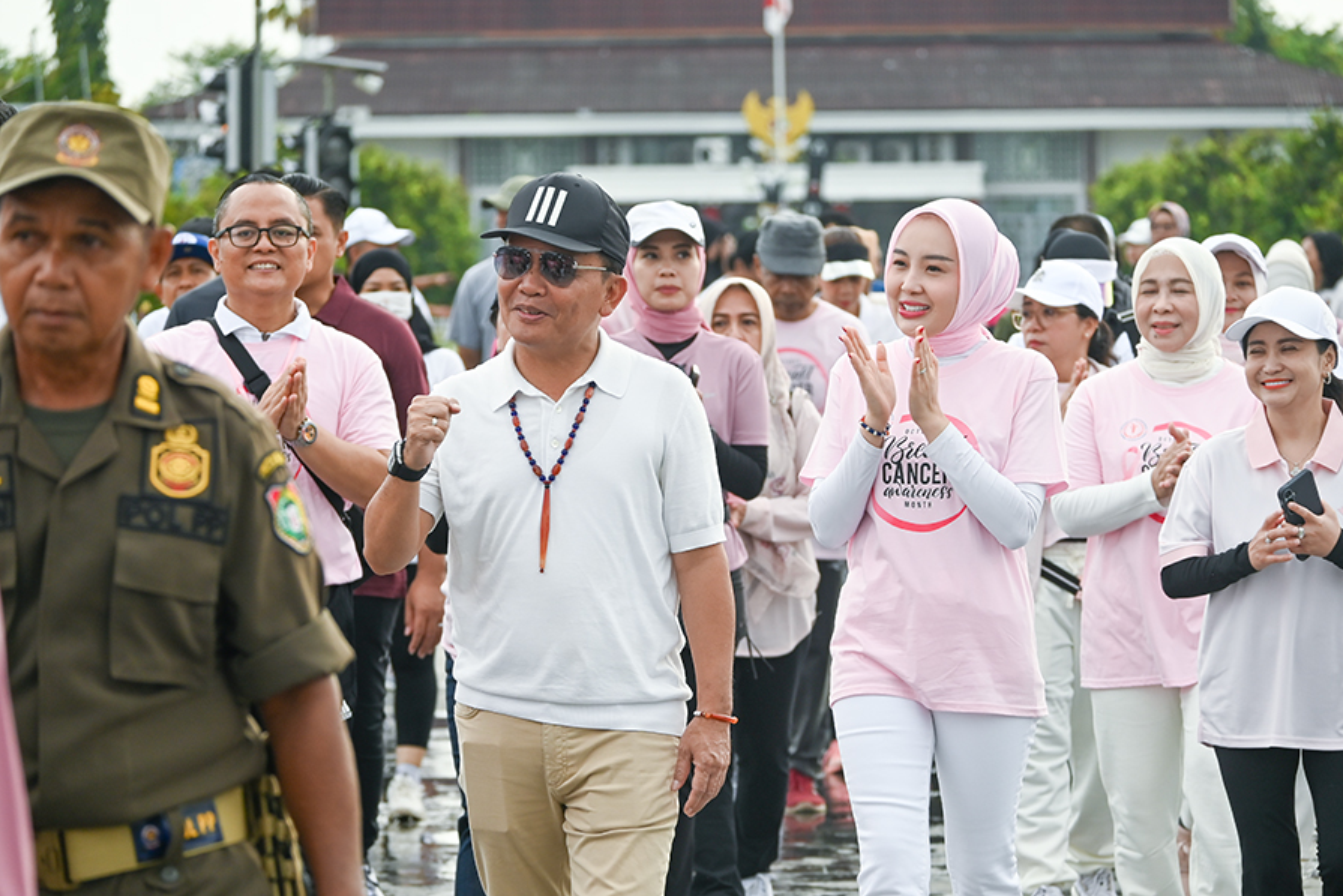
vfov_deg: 6.7
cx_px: 719
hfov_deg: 10.0
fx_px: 7686
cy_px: 502
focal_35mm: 206
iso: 200
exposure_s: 1/250
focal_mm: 120
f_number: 5.3
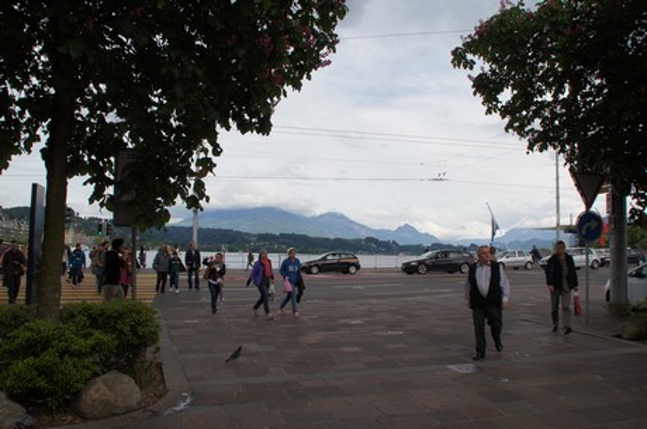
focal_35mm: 27
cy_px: 214
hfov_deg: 67.5
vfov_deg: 47.8
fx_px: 484
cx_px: 324
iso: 100
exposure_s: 1/320
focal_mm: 18
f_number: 7.1
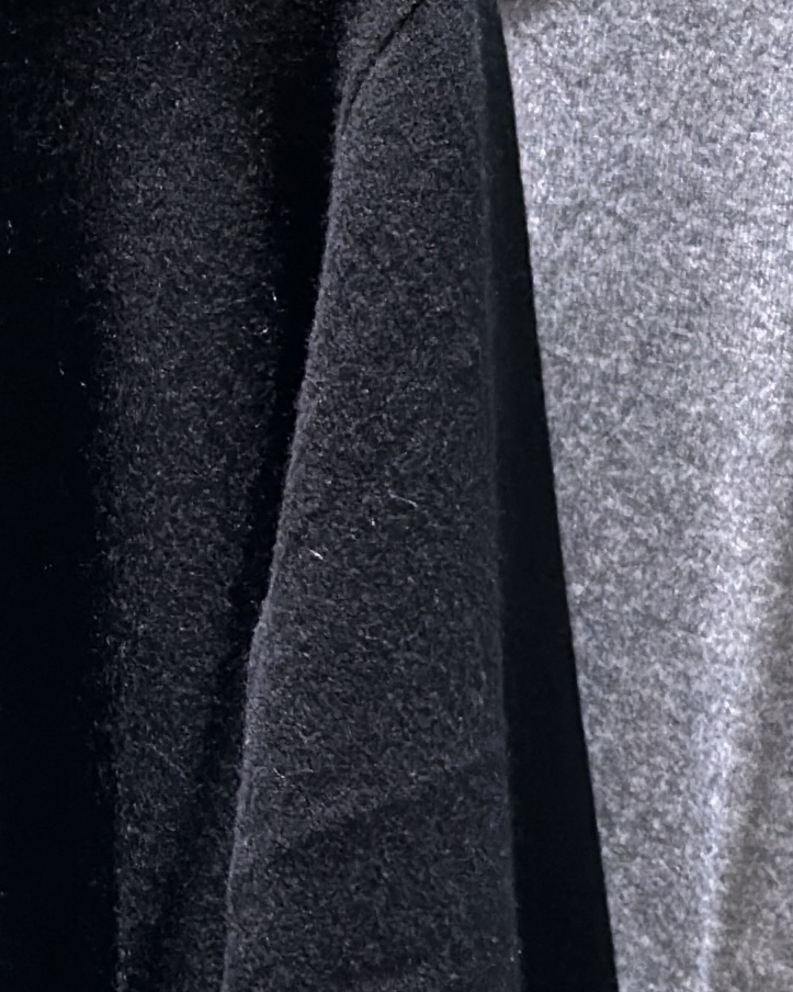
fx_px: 6133
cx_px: -83
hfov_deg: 7.4
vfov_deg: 9.2
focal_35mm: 209
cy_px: 541
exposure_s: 1/50
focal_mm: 6.86
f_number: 1.78
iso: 125
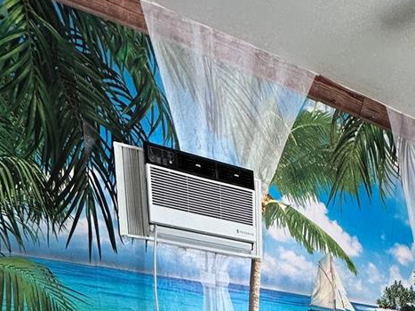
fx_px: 431
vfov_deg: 25.7
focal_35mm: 36
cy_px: 497
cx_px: 345
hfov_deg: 47.9
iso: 64
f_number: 2.2
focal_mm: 2.22
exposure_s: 1/120
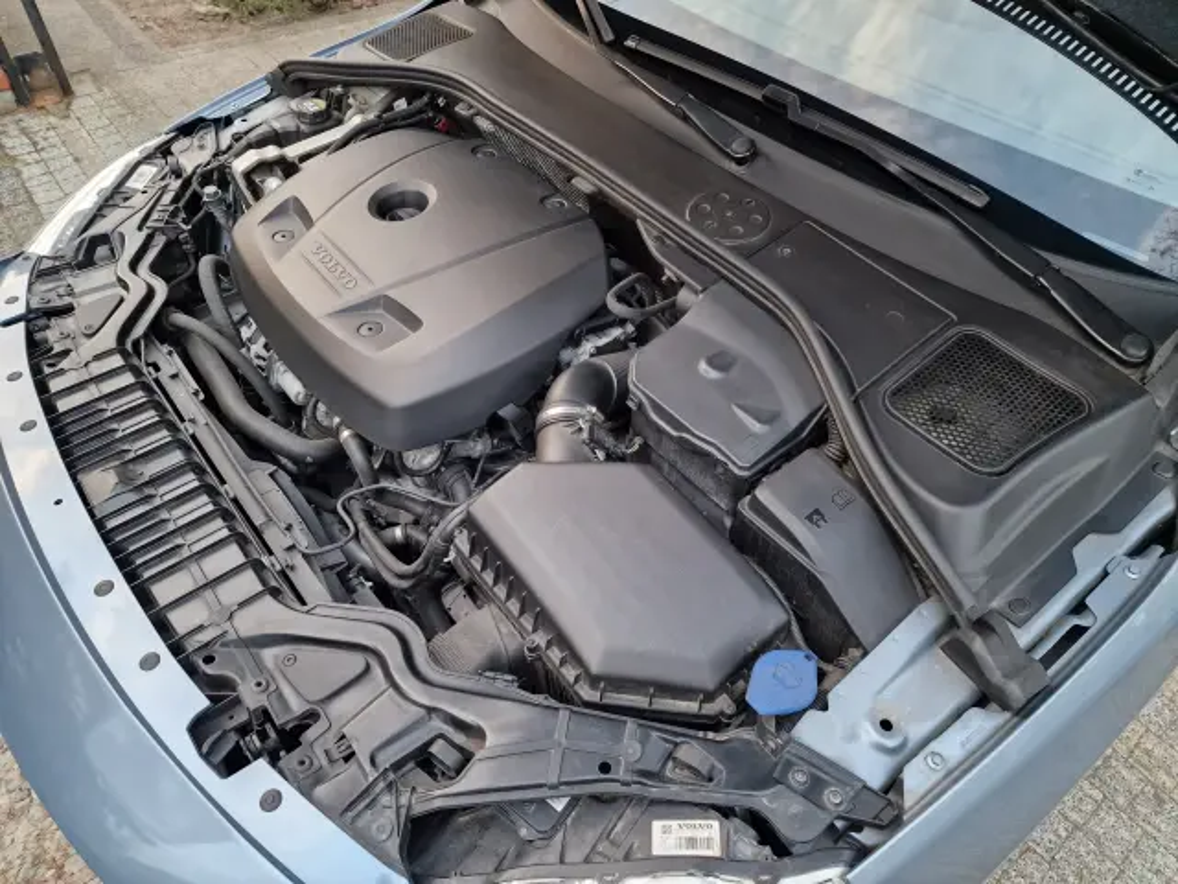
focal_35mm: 23
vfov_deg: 58.9
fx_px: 783
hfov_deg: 73.9
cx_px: 589
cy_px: 442
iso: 500
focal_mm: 6.4
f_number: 1.8
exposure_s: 1/100
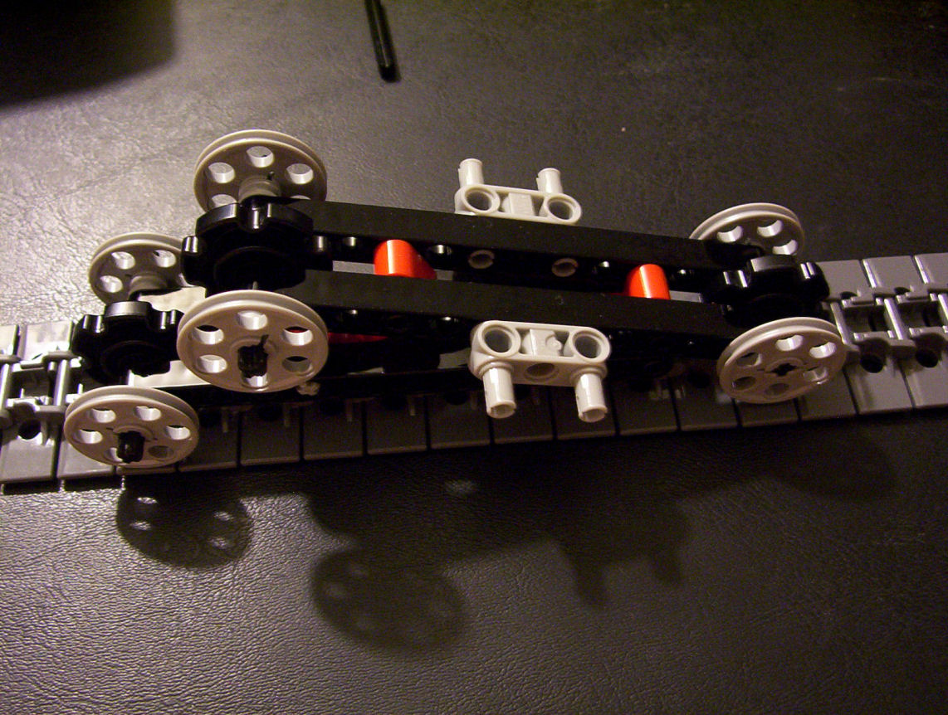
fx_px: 1180
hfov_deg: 43.8
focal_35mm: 43
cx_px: 474
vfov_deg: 33.7
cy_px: 358
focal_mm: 5.77
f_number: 2.73
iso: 200
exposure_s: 1/8
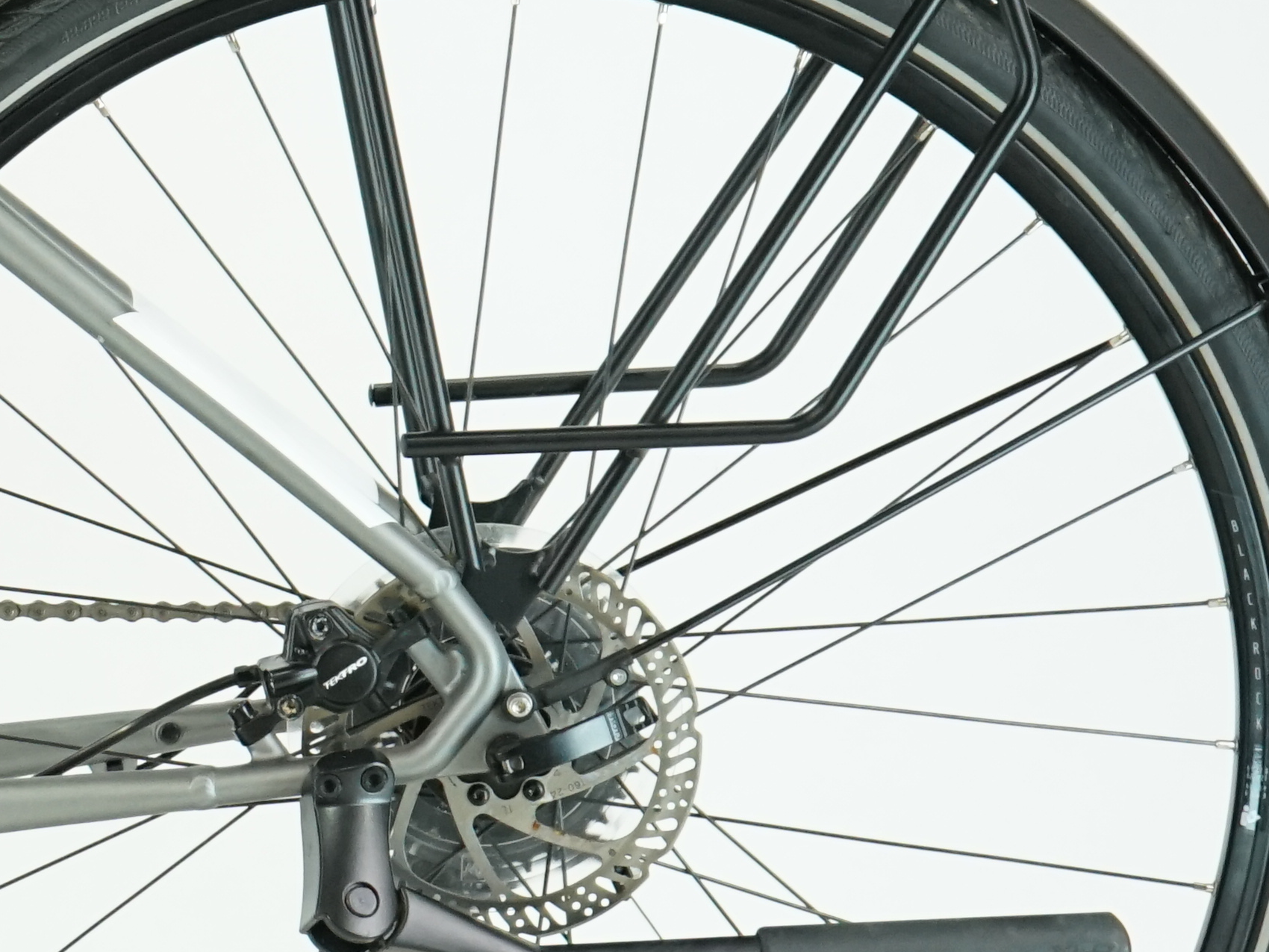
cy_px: 213
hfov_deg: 9.2
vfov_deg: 7.2
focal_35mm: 207
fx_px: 7588
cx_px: -793
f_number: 5.6
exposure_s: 1/200
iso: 2000
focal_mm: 61
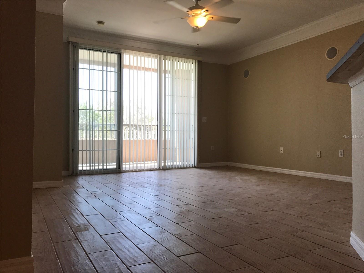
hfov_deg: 63.4
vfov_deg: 49.7
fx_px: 294
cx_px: 182
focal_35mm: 28
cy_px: 136
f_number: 1.8
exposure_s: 1/120
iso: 32
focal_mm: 3.99
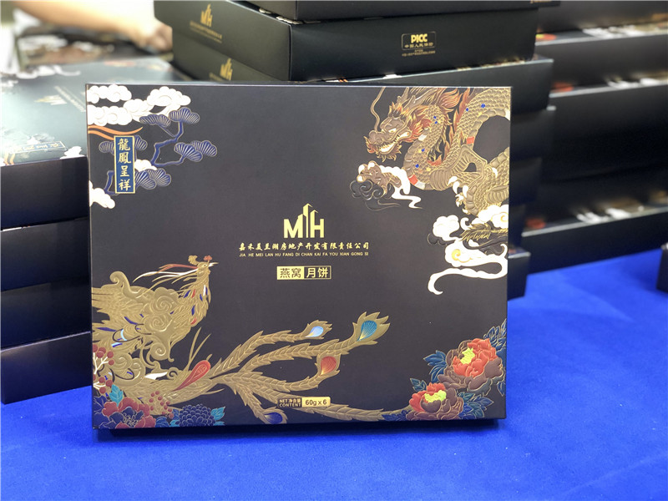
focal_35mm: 52
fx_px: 1003
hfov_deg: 36.8
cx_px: 334
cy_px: 250
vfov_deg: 28.0
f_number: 2.4
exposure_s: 1/9
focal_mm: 6
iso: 160
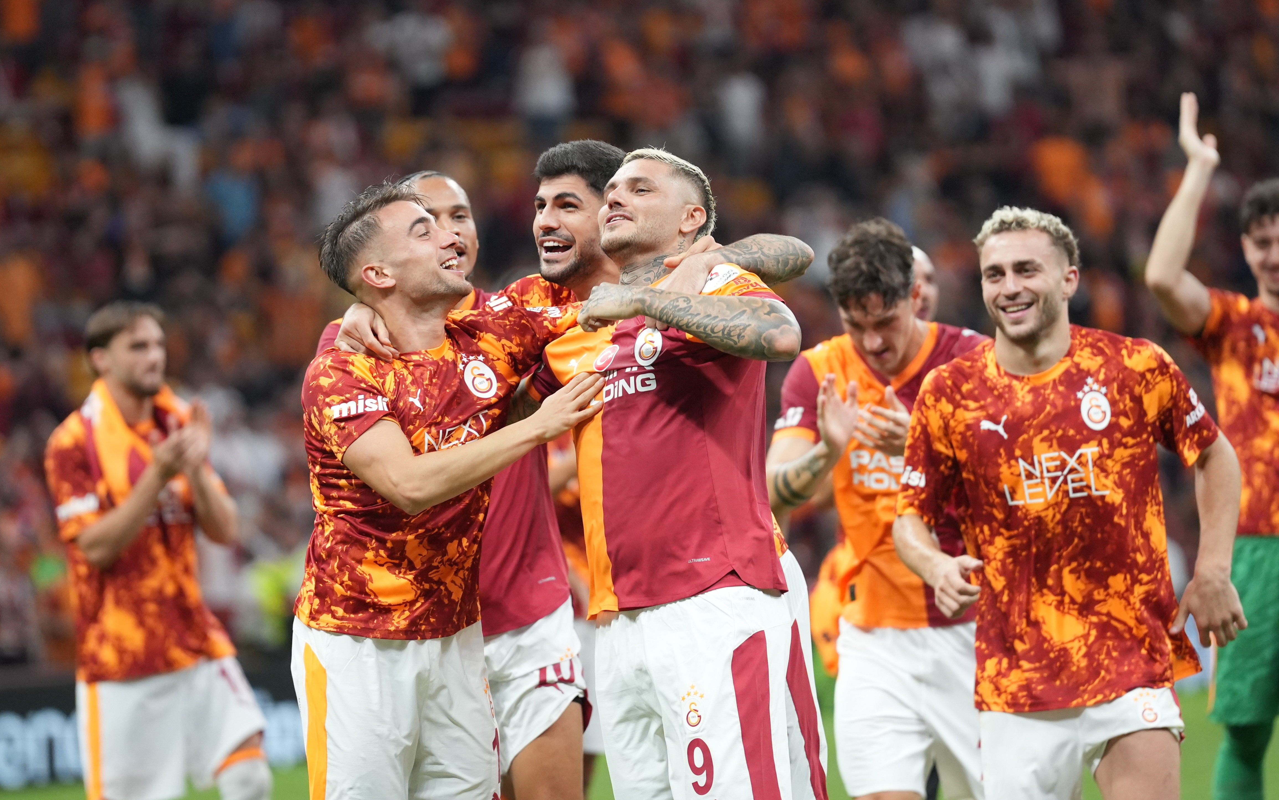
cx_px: 639
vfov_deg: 4.3
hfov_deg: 6.9
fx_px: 10667
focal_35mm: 306
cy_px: 381
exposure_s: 1/1600
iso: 2500
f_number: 2.8
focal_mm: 200
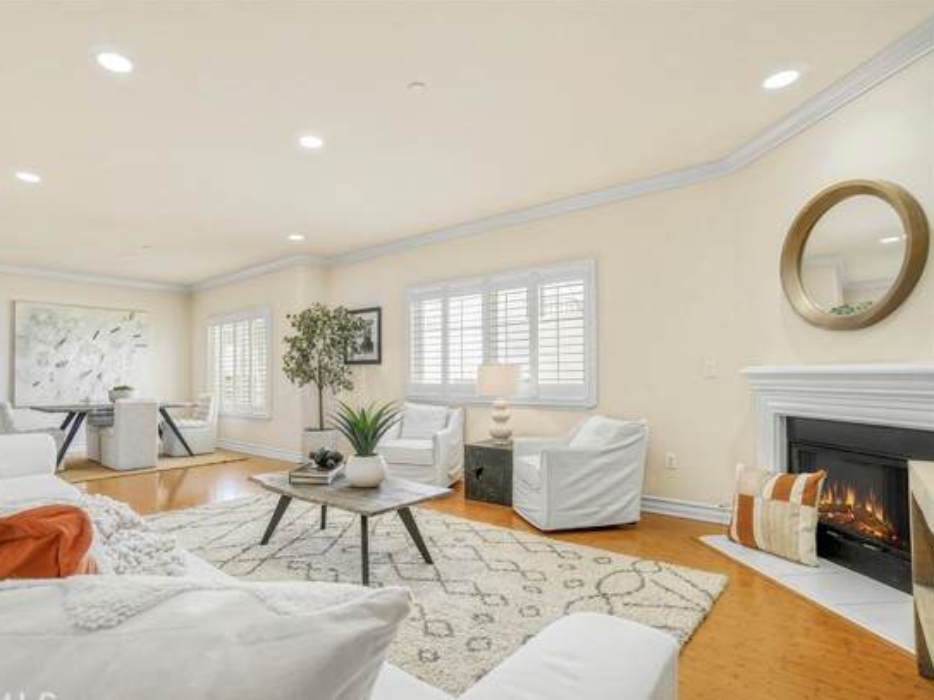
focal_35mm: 17
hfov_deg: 90.3
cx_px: 390
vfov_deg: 74.7
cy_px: 365
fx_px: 459
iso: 100
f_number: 9
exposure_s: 1/30
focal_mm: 10
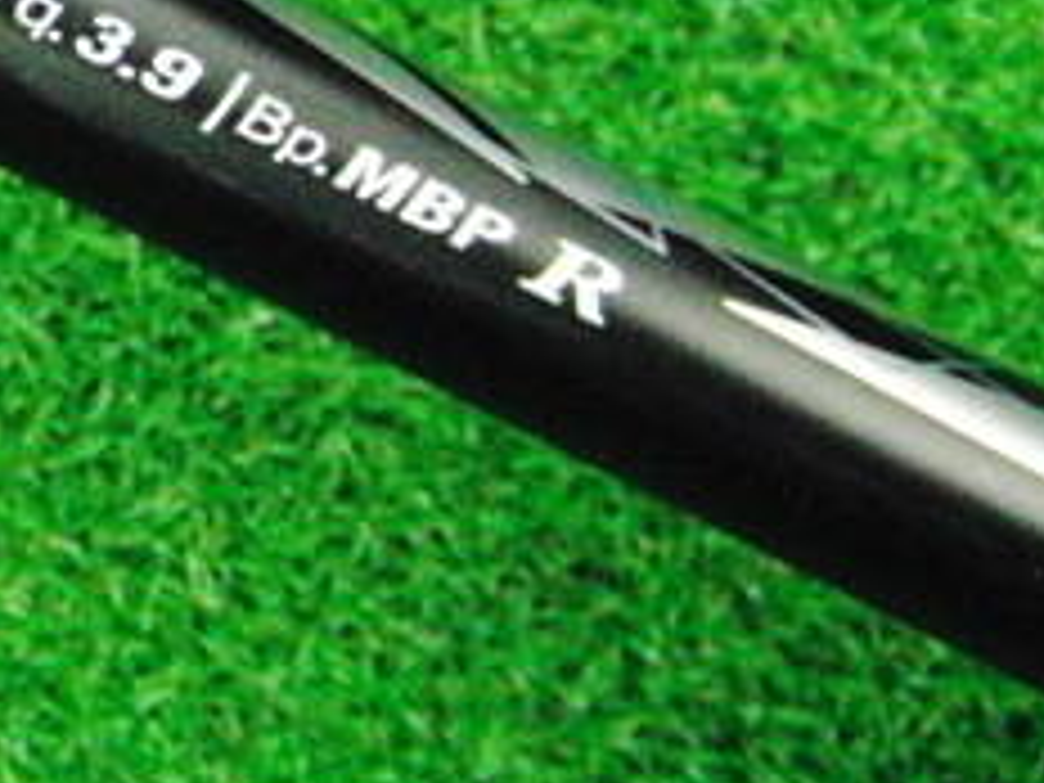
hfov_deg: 17.8
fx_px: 3076
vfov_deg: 14.1
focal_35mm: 102
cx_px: -369
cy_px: -162
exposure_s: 1/160
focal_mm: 6.42
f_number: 3.6
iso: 3200
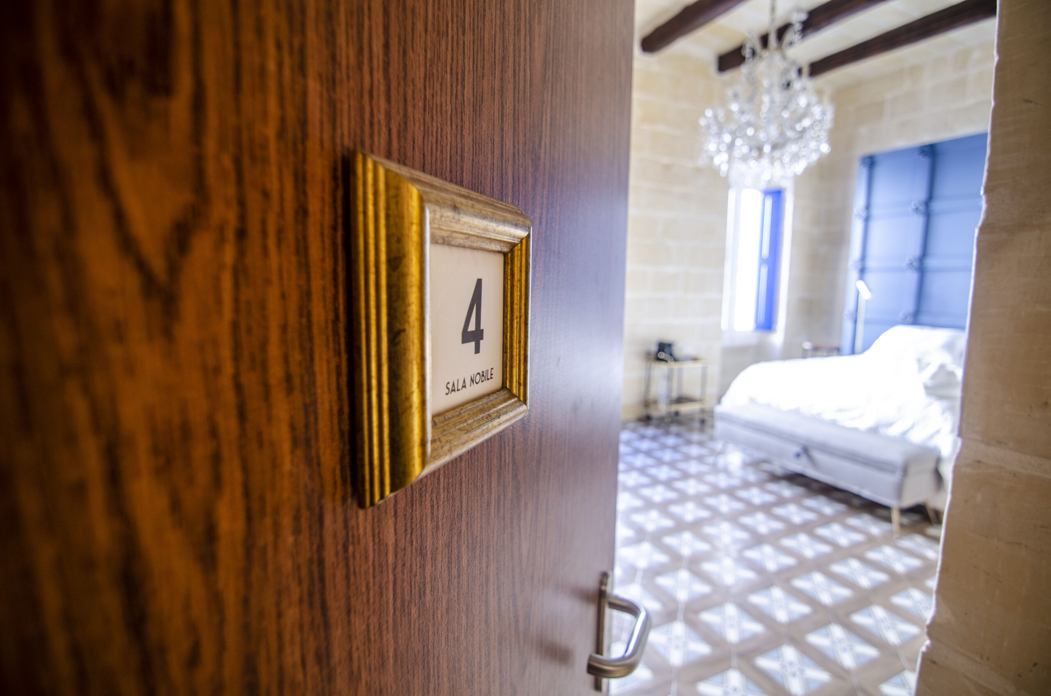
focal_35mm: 16
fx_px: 481
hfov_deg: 95.1
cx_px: 526
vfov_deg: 71.8
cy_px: 348
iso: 100
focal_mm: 11
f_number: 2.8
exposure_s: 1/5
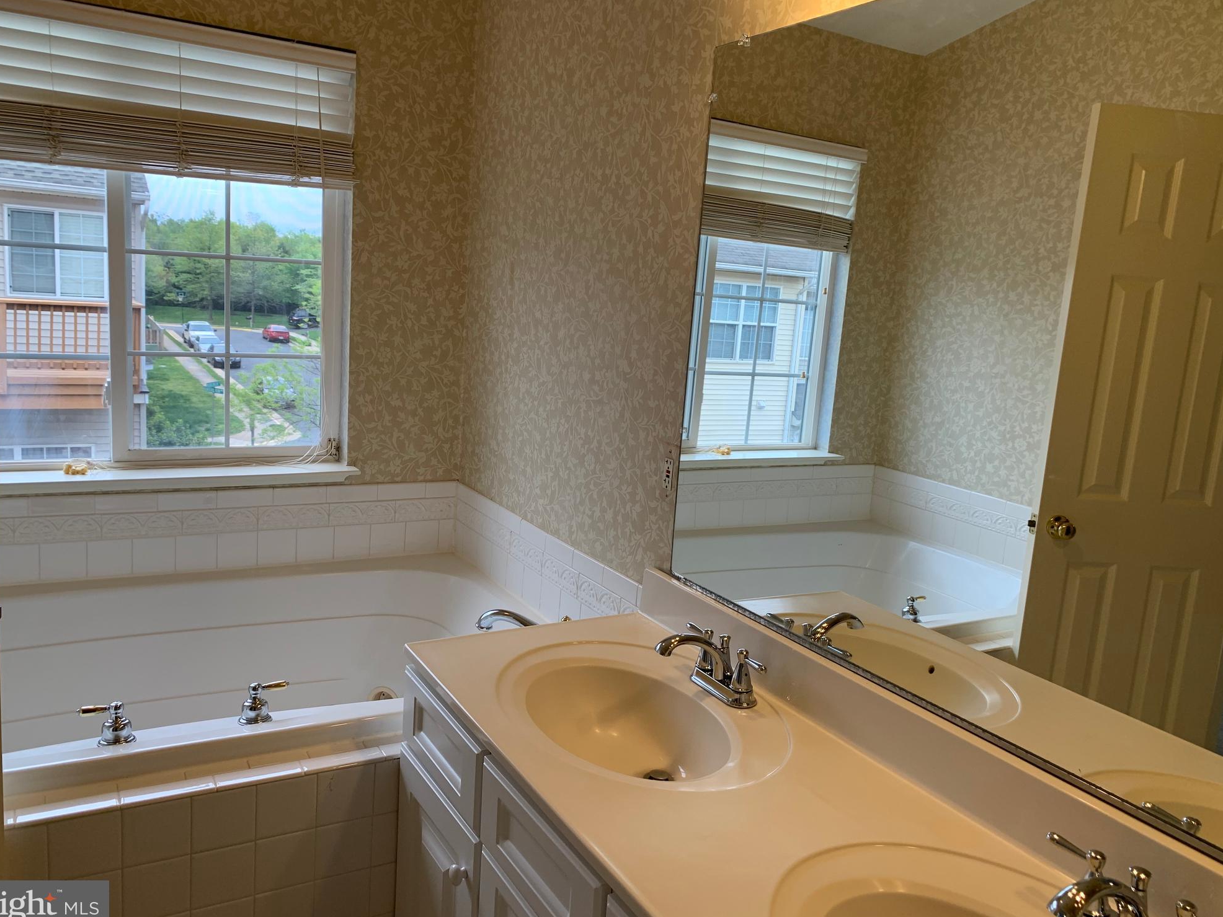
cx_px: 589
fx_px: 954
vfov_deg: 51.4
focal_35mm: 27
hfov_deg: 65.3
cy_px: 455
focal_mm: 4.25
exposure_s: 1/120
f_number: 1.8
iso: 80
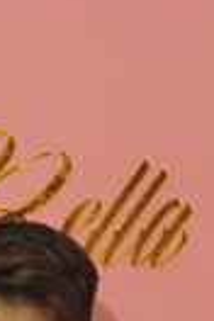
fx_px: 3656
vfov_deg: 4.9
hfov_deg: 3.4
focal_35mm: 410
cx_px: -2
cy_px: 845
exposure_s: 1/125
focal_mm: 40
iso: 400
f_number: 7.1
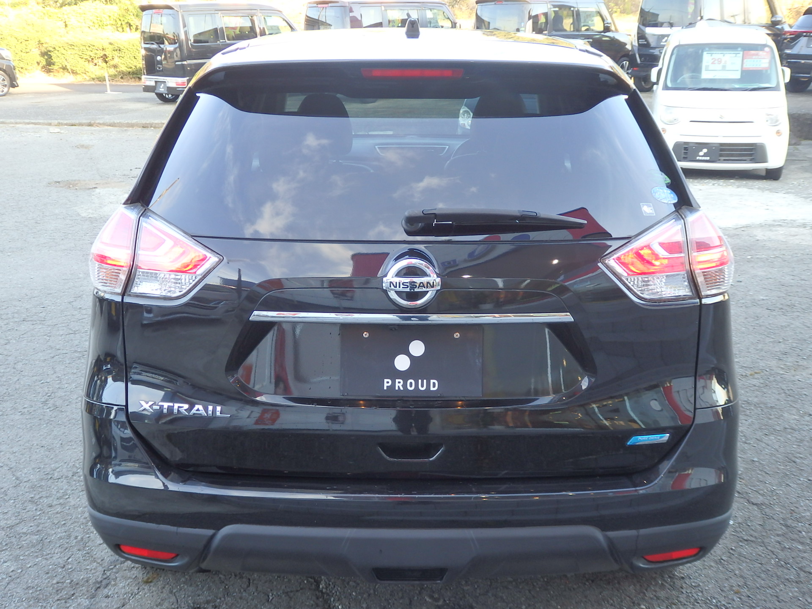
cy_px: 304
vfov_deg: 36.0
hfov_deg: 46.8
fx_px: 938
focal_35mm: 40
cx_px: 406
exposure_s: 1/50
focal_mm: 7.3
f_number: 3.7
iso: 125
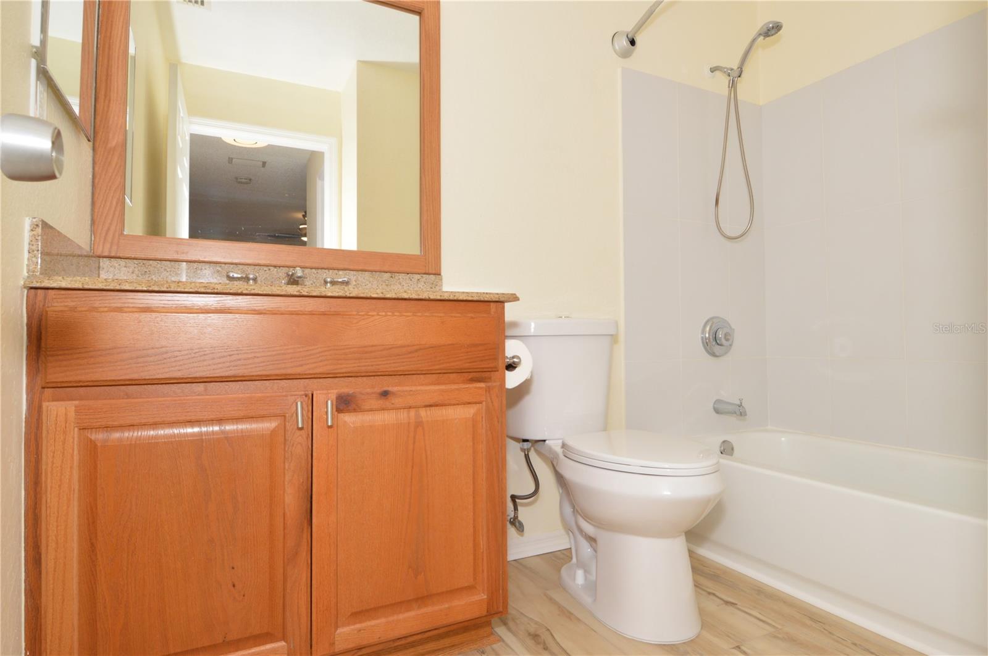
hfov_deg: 90.1
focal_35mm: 18
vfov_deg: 67.3
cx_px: 494
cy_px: 328
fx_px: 493
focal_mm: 12
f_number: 11
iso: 400
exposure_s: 1/100
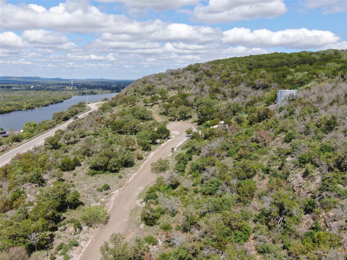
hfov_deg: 51.4
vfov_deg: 39.7
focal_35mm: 36
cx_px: 174
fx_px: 361
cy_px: 130
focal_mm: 6.08
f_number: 3.3
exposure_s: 1/1000
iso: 110
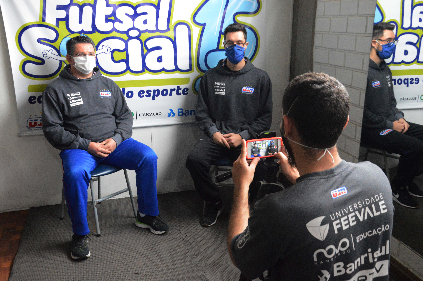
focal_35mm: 36
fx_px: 423
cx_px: 212
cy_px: 140
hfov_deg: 53.2
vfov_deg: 36.8
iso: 6400
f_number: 5
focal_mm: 24
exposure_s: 1/125
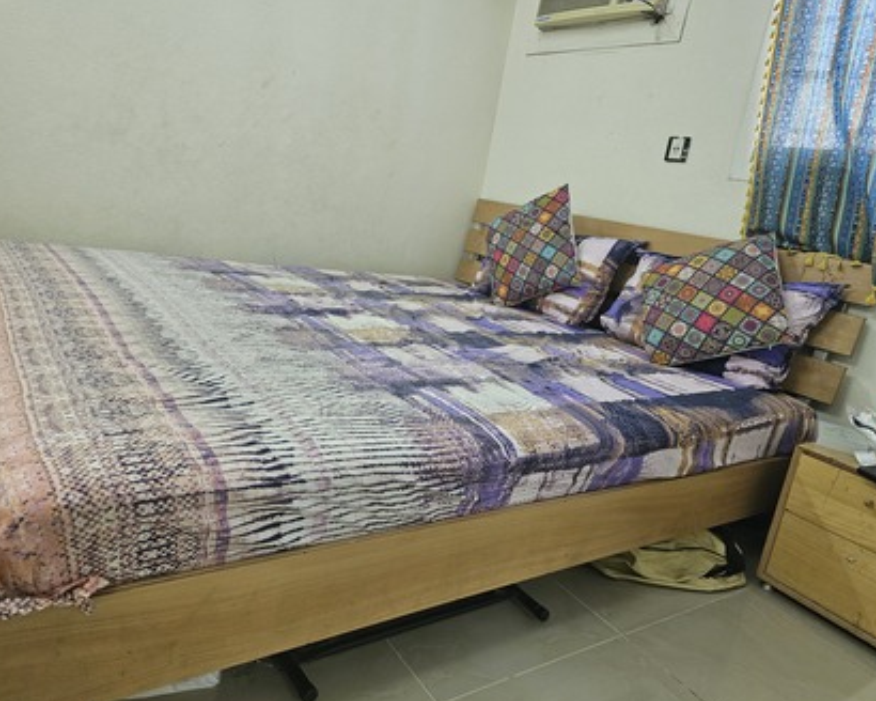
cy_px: 345
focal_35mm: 25
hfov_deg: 68.1
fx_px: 648
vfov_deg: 56.8
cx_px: 431
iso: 640
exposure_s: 1/120
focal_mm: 6.3
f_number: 1.7
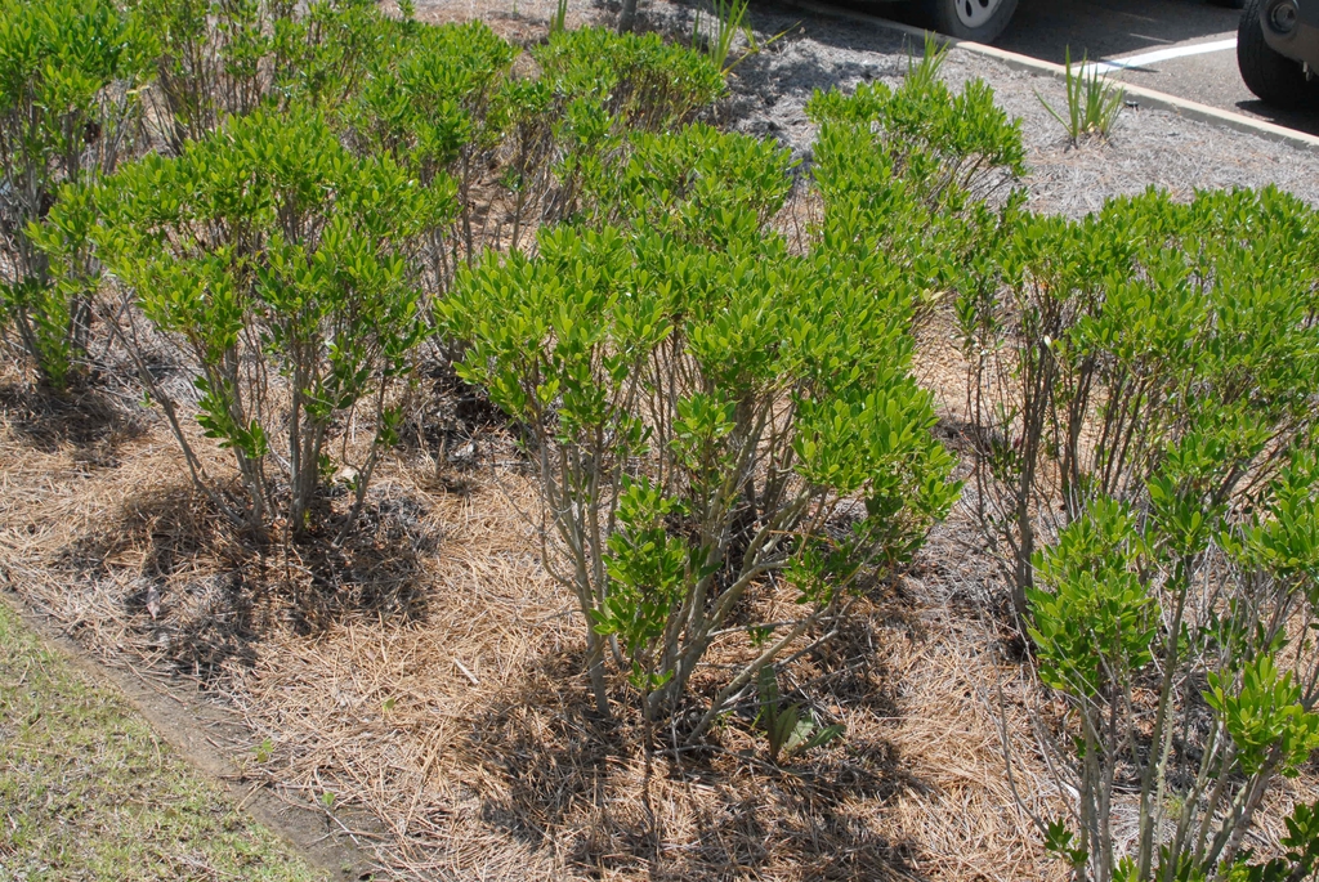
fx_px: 1540
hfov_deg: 46.4
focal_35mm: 42
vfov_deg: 32.0
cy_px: 441
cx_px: 660
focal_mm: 28
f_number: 10
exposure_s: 1/350
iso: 400
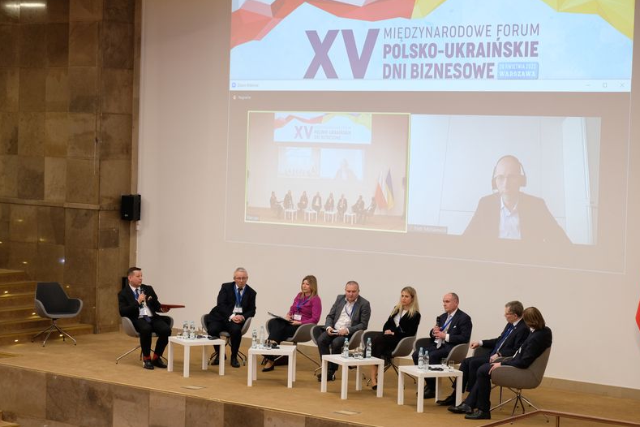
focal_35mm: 76
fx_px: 1351
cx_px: 323
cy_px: 212
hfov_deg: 26.7
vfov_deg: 17.9
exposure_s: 1/30
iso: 1000
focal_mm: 50
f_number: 4.5
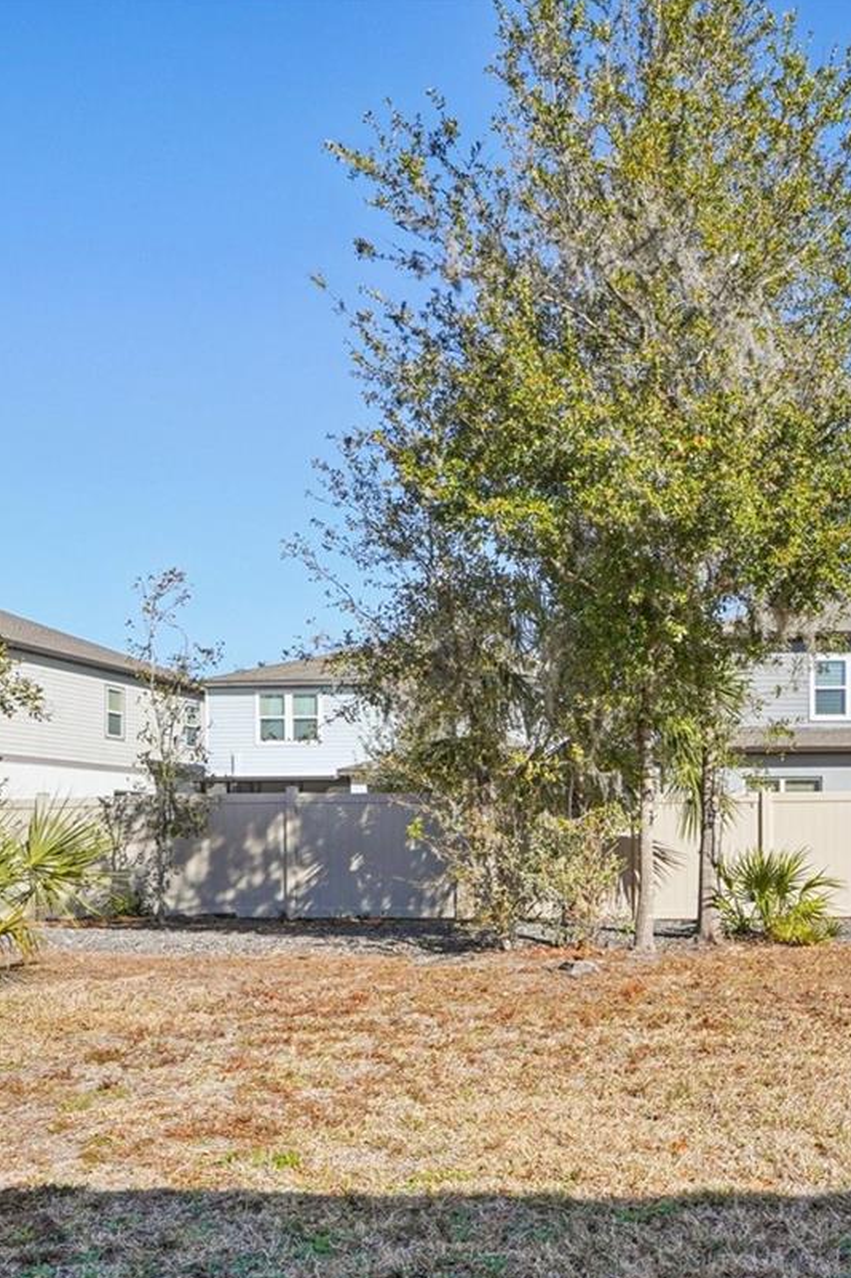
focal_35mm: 30
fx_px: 1064
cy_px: 847
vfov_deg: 60.5
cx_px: 789
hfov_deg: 39.9
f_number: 8
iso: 100
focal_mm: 10
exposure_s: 1/250
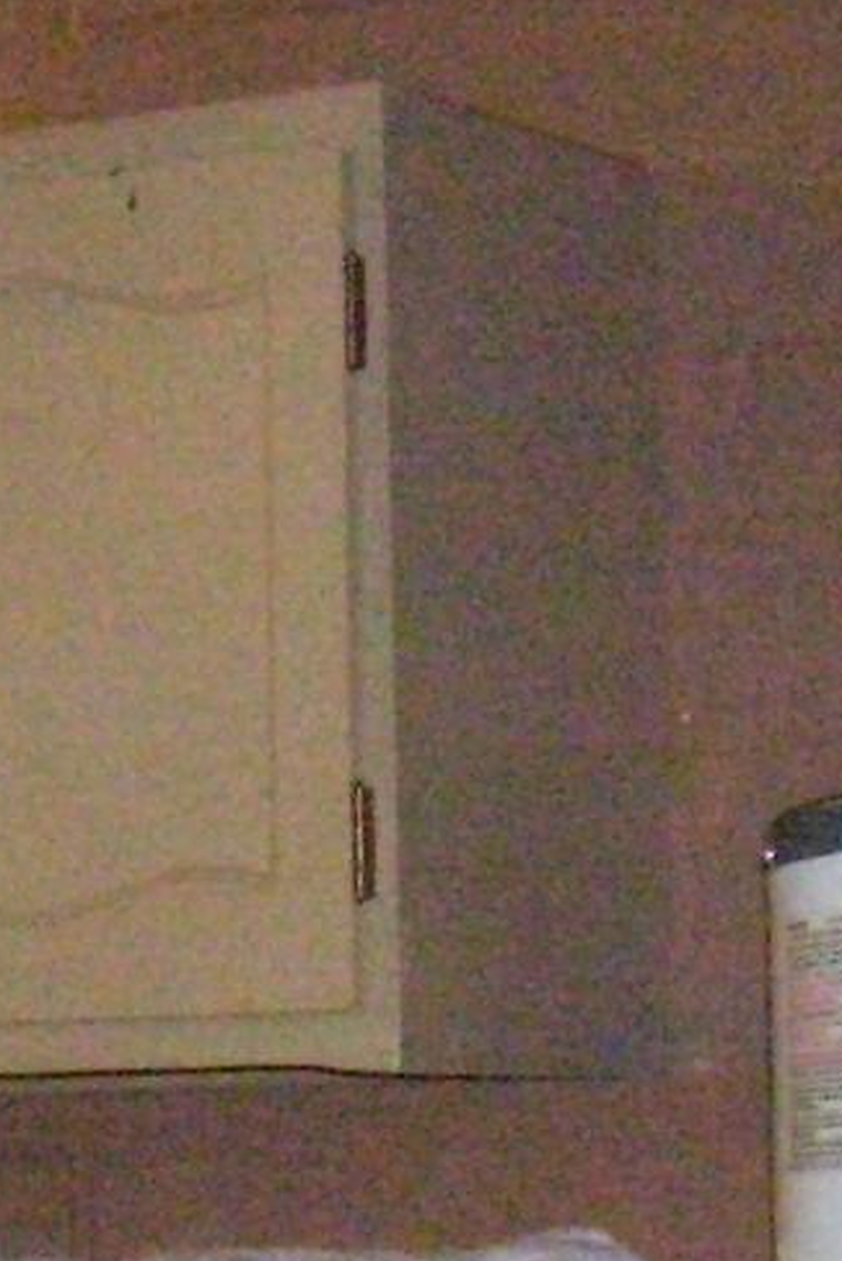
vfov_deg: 12.7
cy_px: 1647
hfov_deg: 8.6
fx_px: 5504
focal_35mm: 157
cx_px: -332
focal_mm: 6
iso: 1250
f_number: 2.7
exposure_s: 1/125
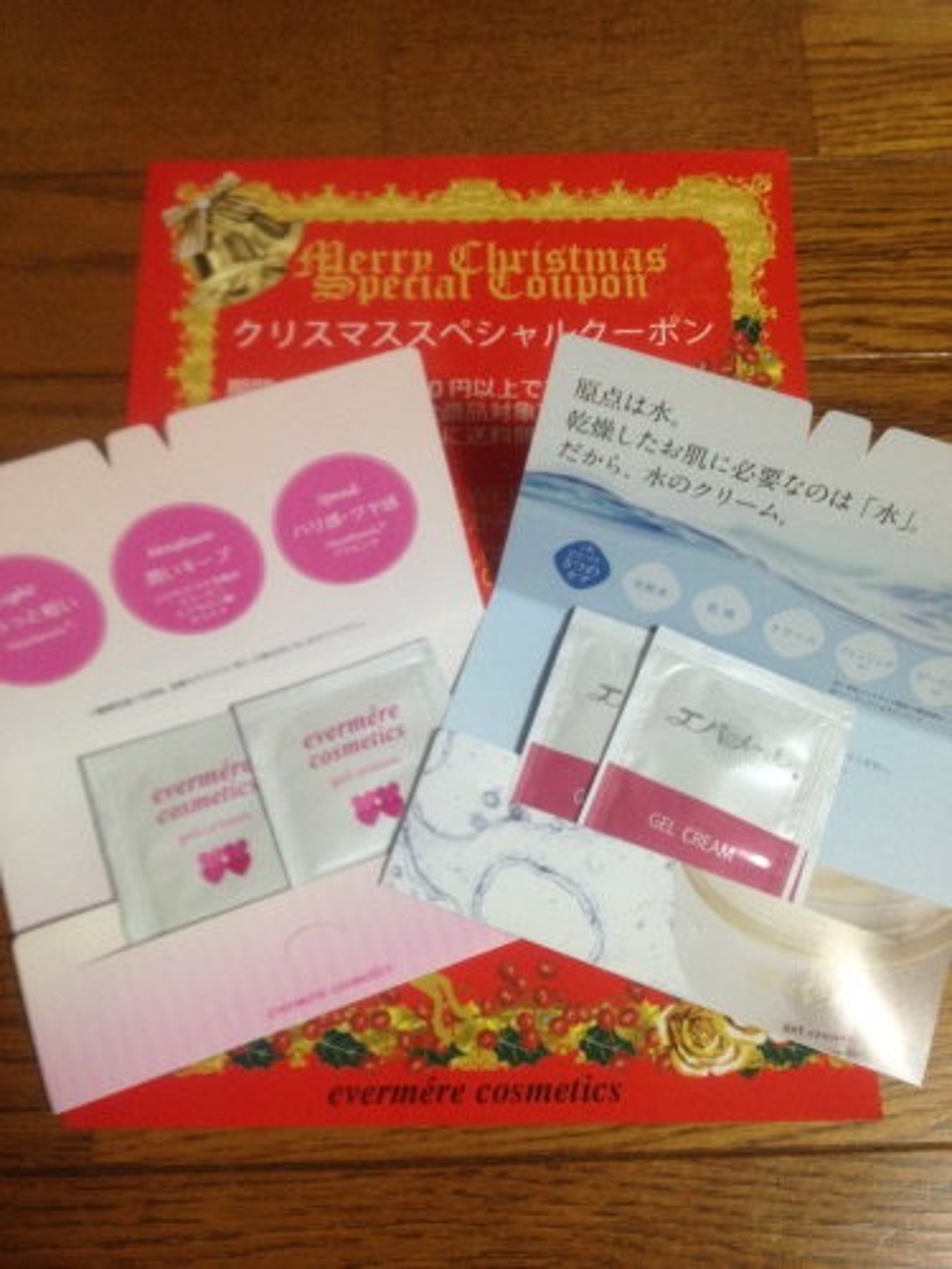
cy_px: 634
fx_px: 1283
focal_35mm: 35
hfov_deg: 40.7
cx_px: 476
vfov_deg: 52.6
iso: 200
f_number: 2.4
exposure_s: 1/20
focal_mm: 4.28
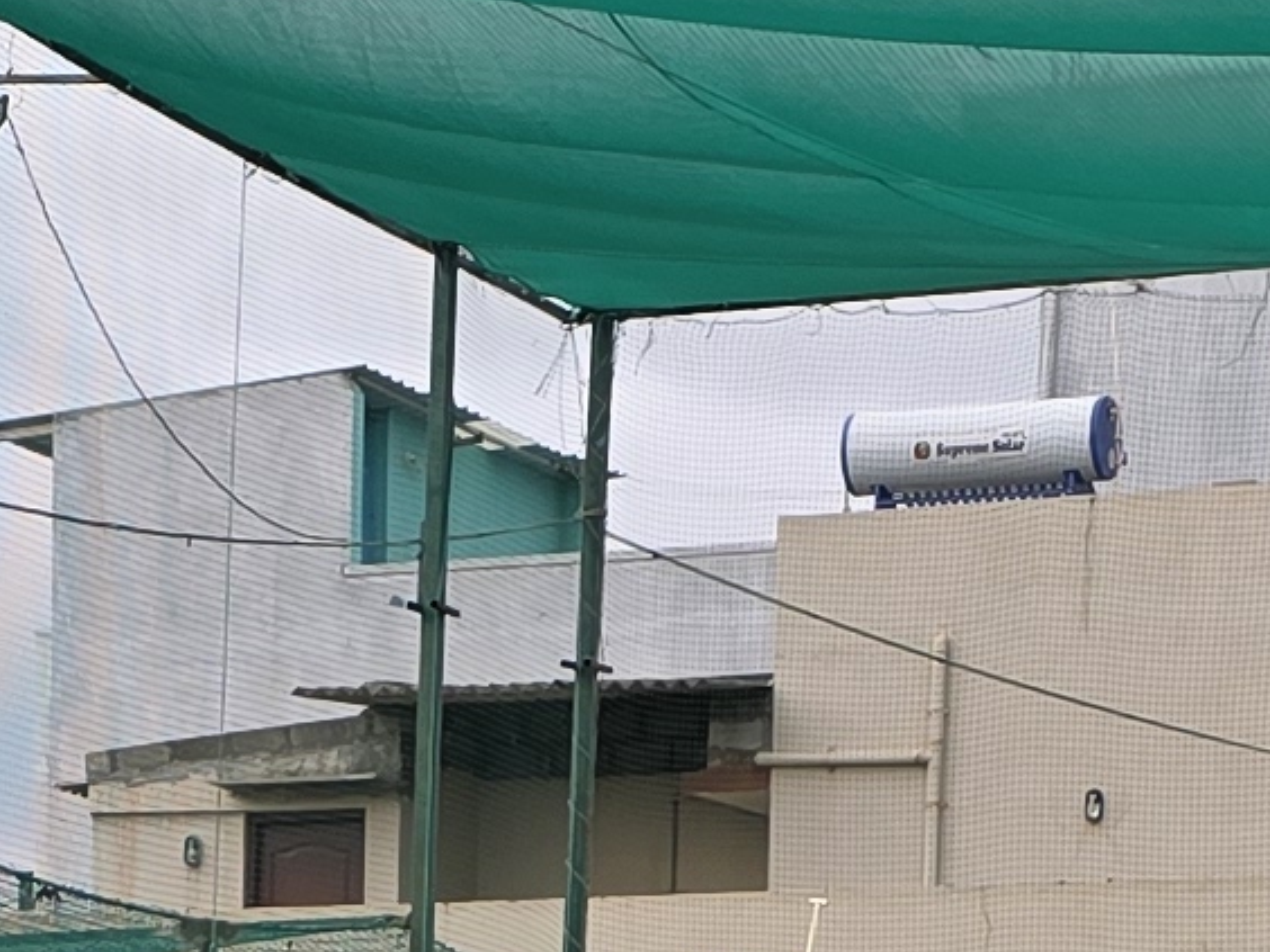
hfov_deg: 12.1
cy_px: 2014
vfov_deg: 8.5
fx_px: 5980
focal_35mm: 163
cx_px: 640
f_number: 1.7
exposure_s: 1/2650
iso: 80
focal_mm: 6.3
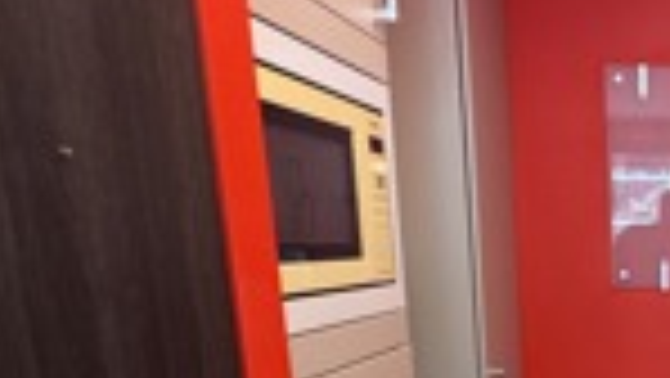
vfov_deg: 22.6
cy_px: 450
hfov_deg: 34.8
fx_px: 871
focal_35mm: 49
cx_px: 773
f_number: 2.2
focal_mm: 2.22
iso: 500
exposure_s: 1/50
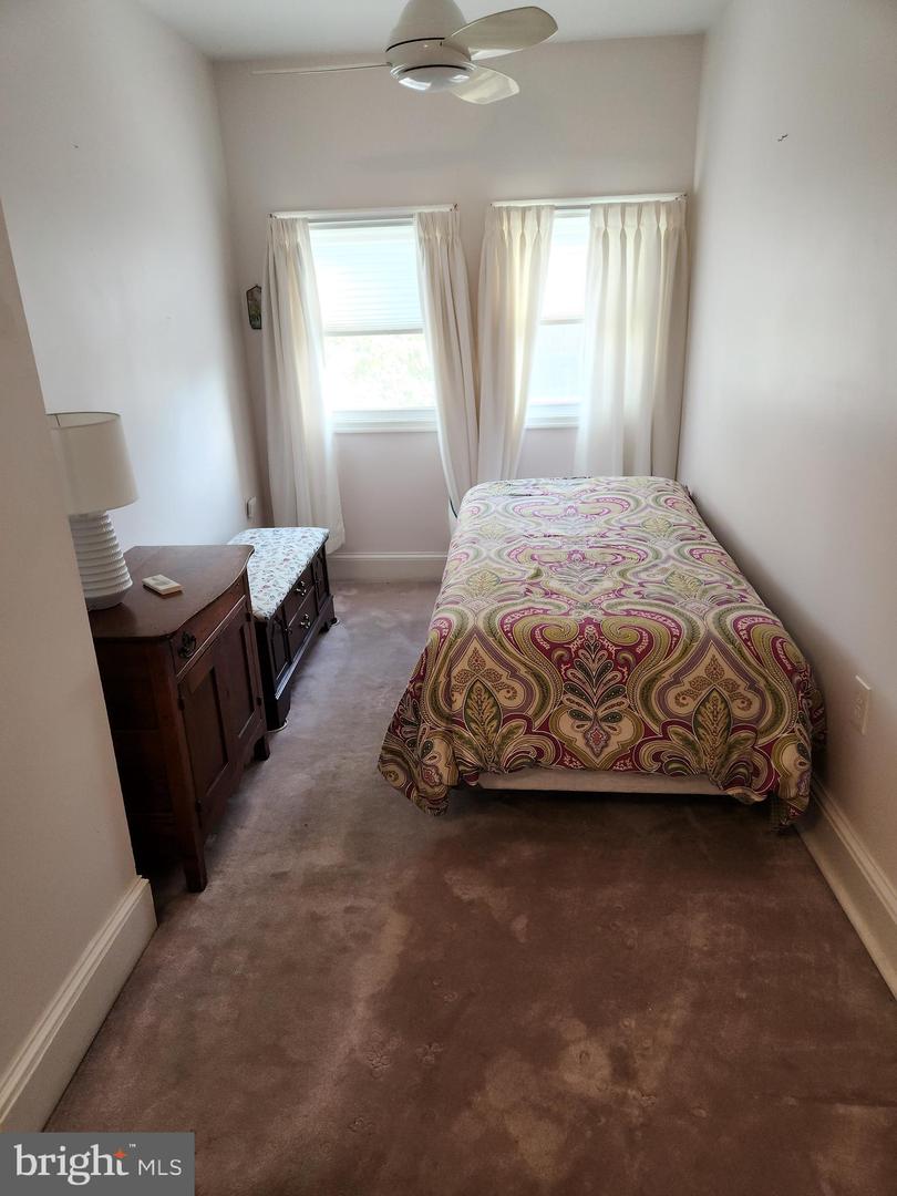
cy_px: 598
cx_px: 448
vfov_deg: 73.9
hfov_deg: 58.9
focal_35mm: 23
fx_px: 795
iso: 160
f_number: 1.8
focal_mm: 5.4
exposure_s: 1/60
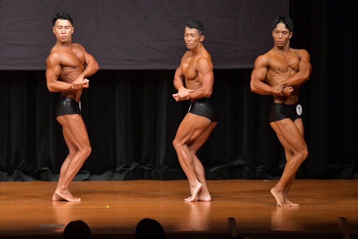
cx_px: 179
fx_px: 2684
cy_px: 120
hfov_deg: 7.6
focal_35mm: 270
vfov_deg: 5.1
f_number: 5.6
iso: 6400
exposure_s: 1/400
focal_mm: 180
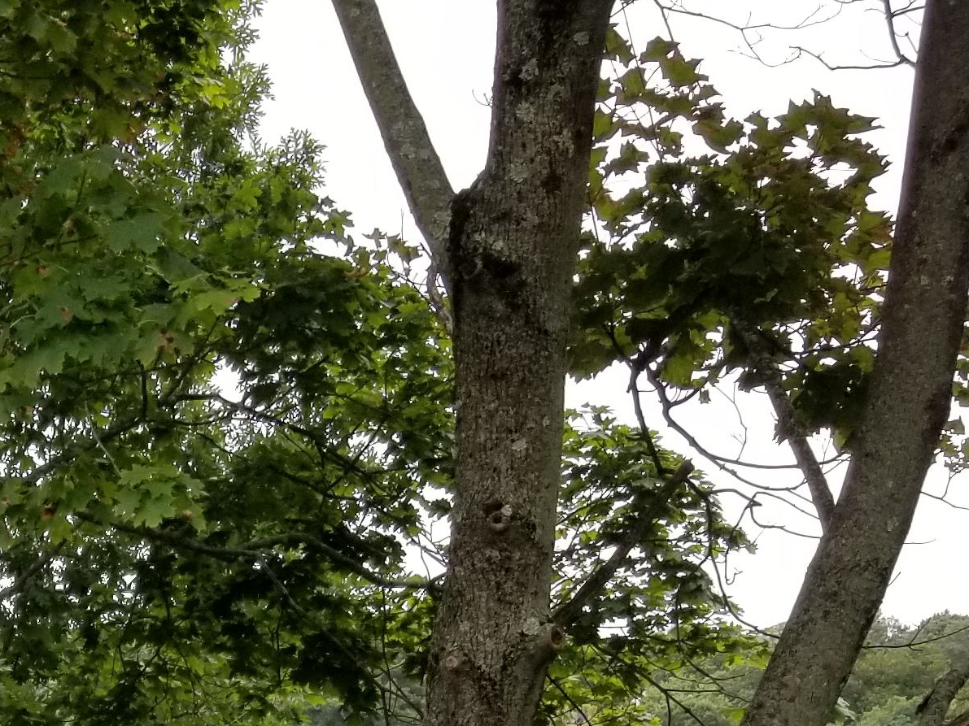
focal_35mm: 88
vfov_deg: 15.6
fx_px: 2463
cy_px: 1044
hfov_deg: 20.5
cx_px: -251
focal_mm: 4.25
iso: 50
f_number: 1.7
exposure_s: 1/456
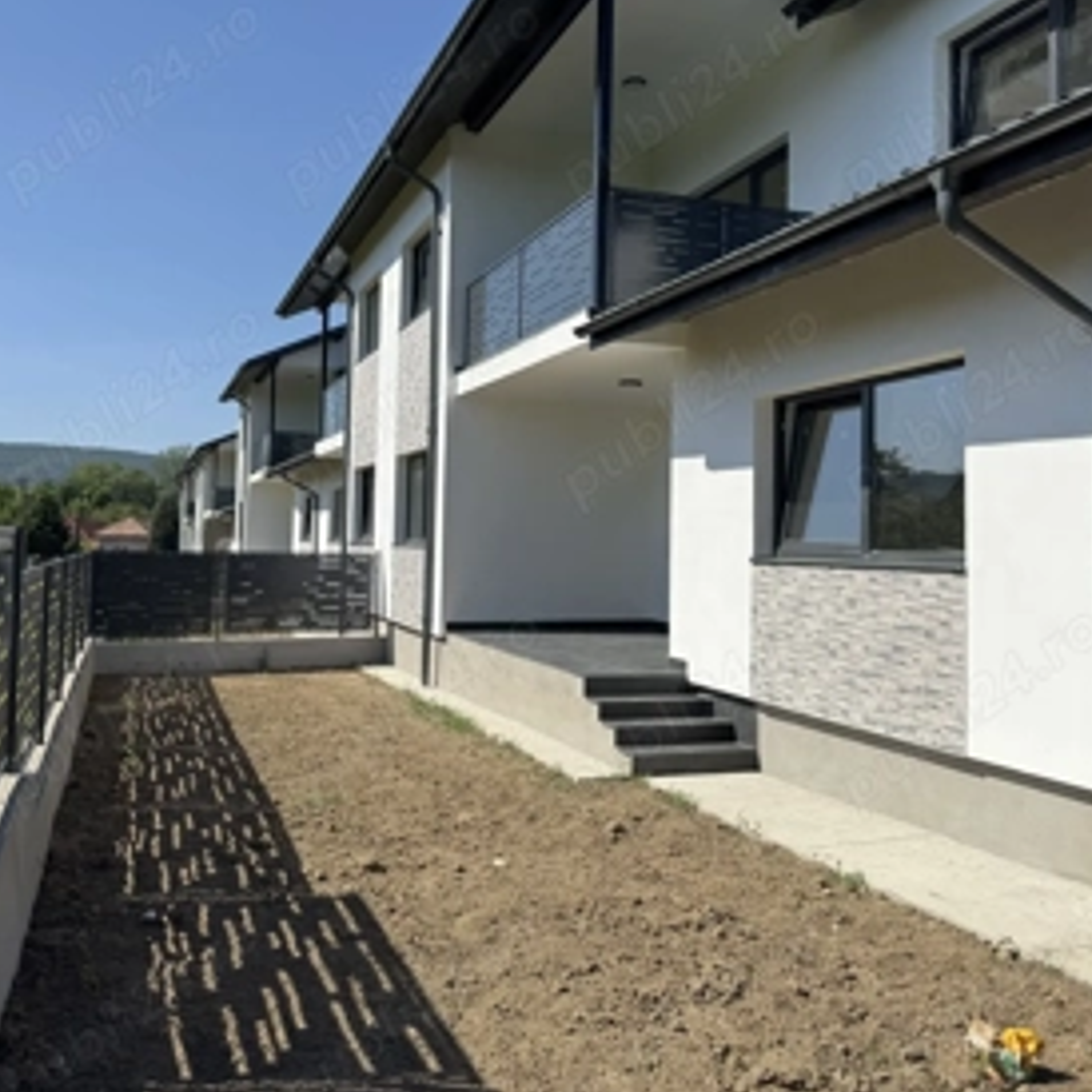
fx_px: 1106
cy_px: 470
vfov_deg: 52.4
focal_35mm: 31
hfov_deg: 52.5
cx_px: 550
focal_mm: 6.76
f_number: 1.78
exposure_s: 1/5814
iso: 80
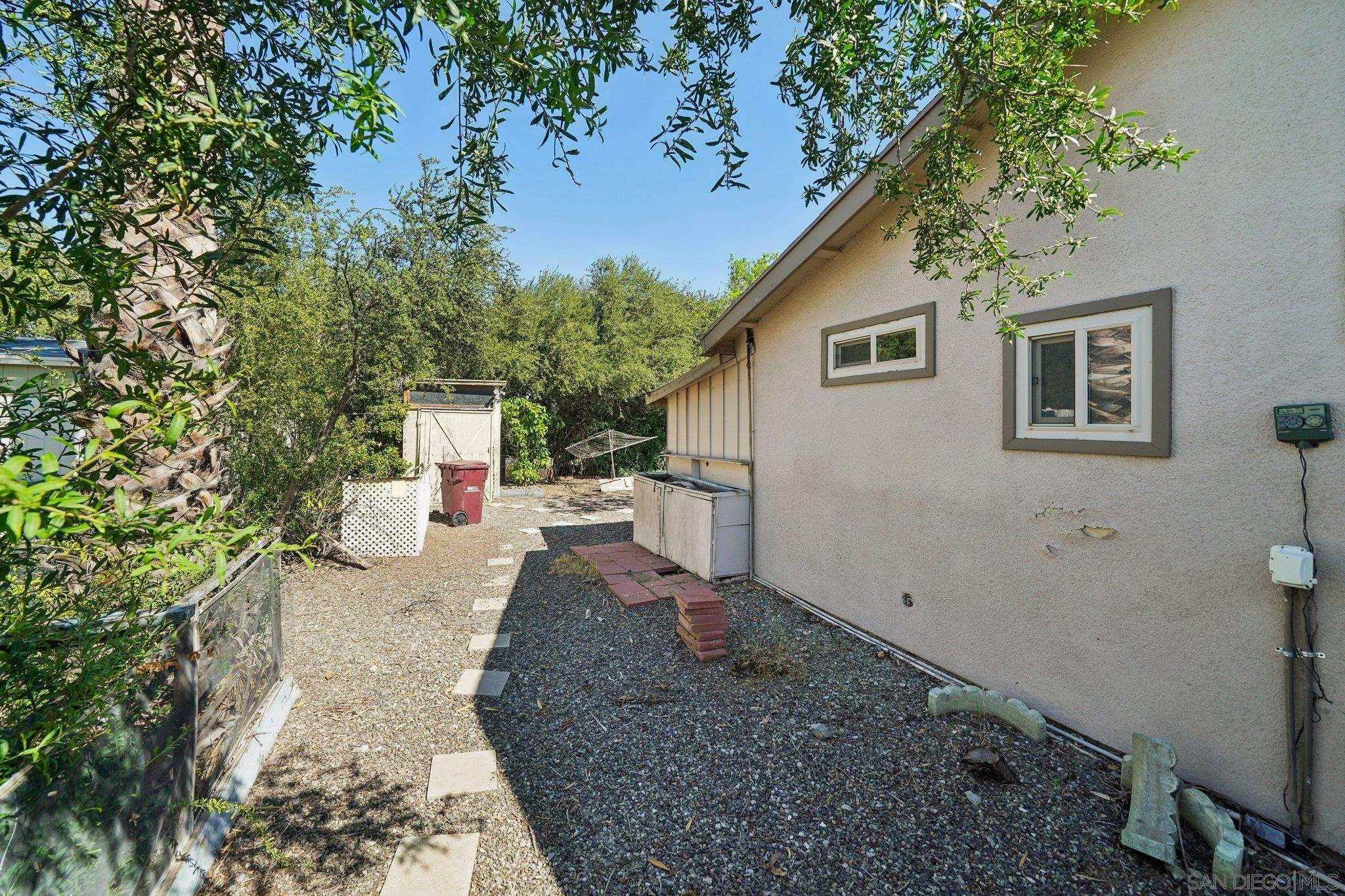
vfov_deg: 85.4
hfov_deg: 108.3
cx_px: 672
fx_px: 486
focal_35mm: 13
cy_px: 448
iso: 100
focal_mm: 13
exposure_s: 1/100
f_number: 8
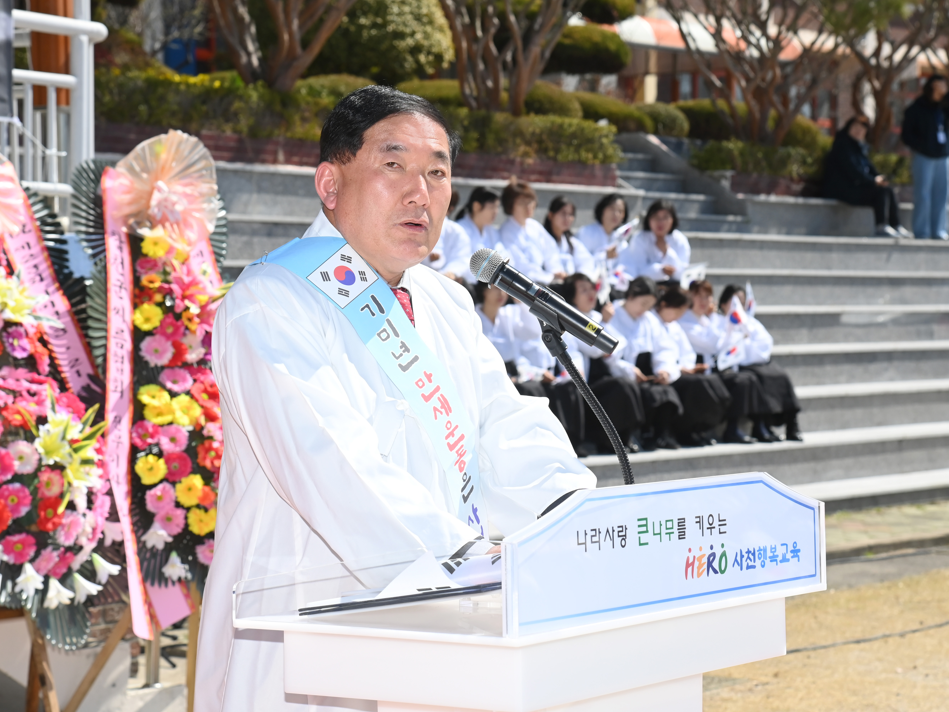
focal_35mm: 89
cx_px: 451
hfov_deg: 22.0
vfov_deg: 16.6
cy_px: 356
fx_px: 2440
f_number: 8
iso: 400
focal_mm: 82
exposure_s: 1/1000
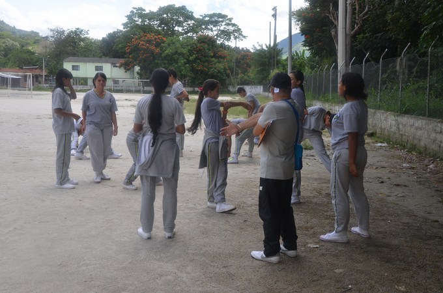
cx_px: 222
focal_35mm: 42
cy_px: 146
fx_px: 516
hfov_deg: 46.5
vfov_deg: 31.7
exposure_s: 1/250
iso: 200
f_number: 8
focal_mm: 28
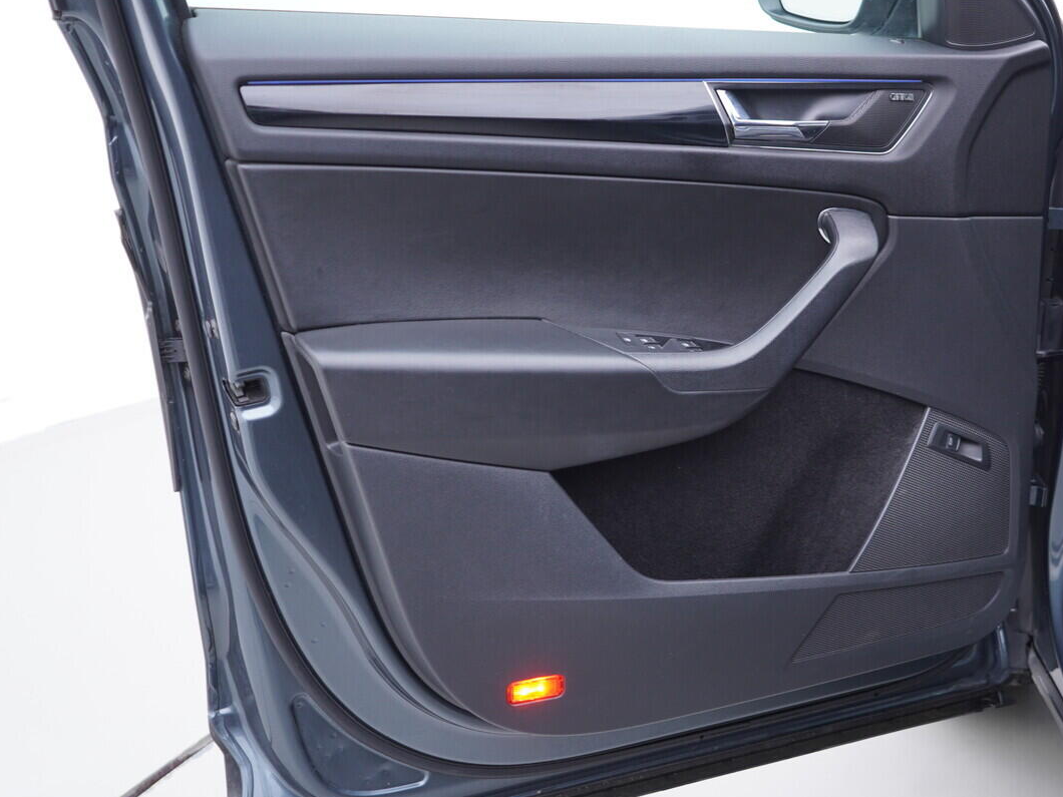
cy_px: 379
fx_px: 1443
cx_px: 696
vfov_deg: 30.9
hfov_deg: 40.0
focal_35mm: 47
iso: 160
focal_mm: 24
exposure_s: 1/40
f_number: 2.8
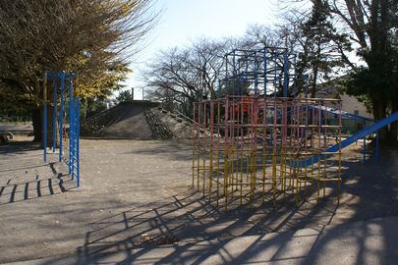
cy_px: 123
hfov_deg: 61.9
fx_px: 332
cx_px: 194
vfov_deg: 43.6
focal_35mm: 30
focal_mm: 18
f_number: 10
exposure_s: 1/125
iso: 100
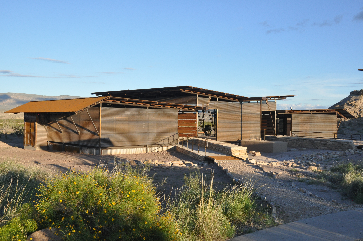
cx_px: 182
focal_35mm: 36
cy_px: 120
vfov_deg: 36.8
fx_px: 363
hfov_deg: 53.2
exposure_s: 1/400
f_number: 10
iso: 800
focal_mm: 24
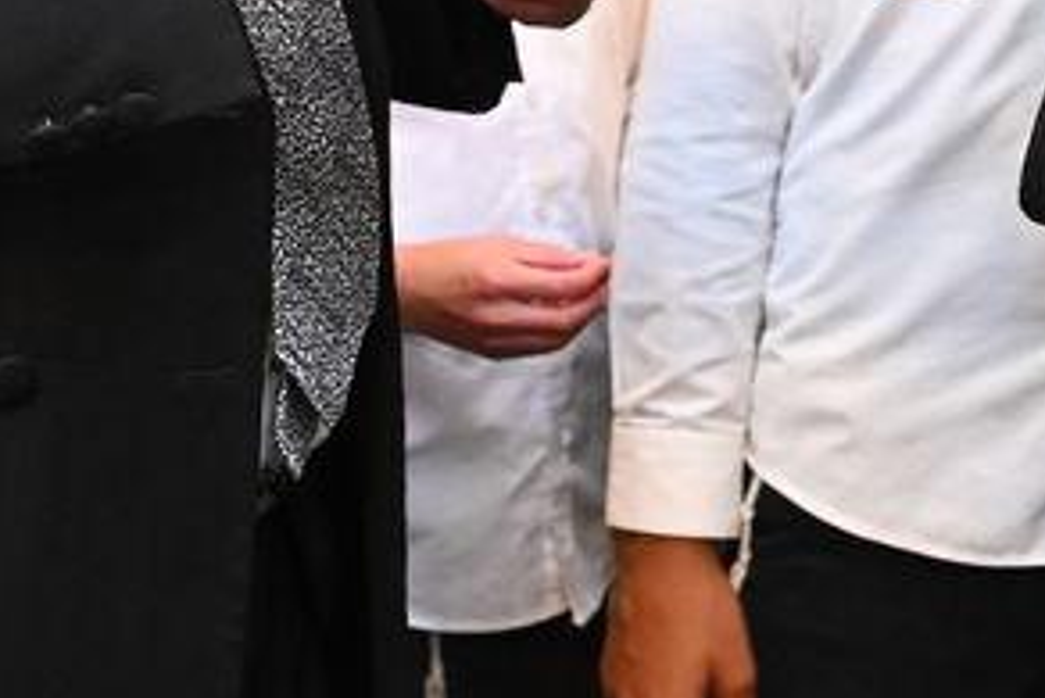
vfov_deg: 11.6
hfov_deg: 17.8
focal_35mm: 115
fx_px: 3340
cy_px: -238
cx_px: 515
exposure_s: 1/160
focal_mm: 24
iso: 5000
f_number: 4.5
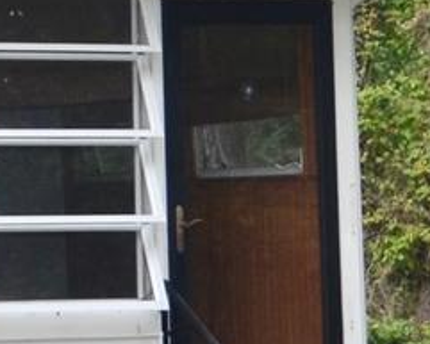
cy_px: 38
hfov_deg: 6.9
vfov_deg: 5.9
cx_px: -621
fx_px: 3348
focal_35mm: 263
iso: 200
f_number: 4.5
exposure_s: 1/80
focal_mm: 22
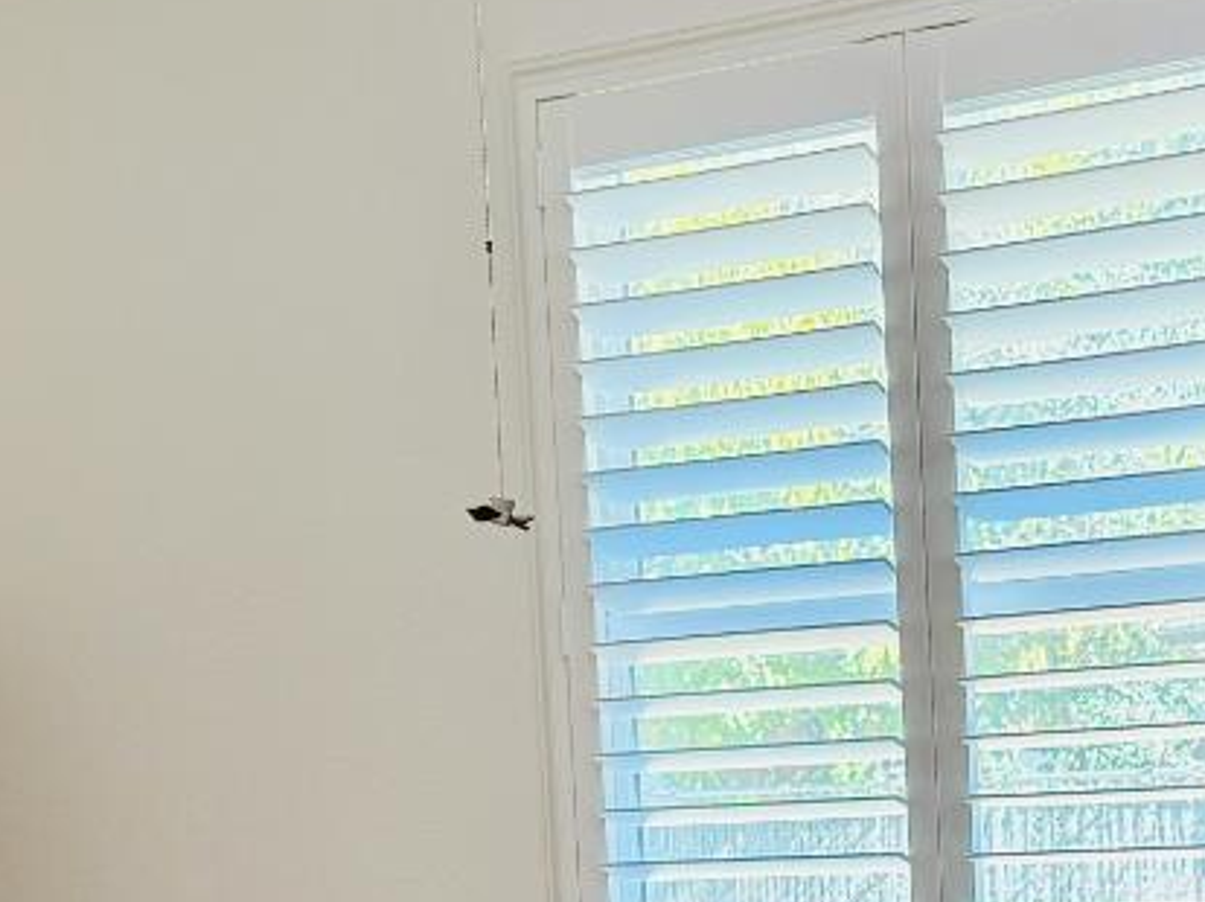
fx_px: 3027
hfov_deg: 22.5
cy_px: 895
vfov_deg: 16.6
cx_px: 716
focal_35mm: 87
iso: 320
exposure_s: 1/120
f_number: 1.78
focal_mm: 6.76
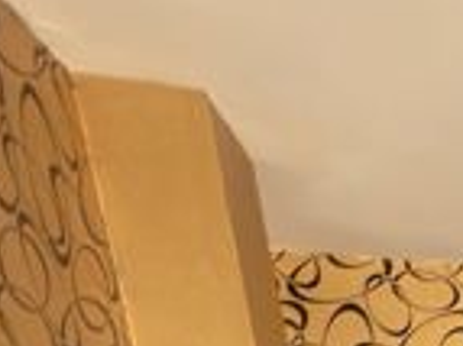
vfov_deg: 15.2
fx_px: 922
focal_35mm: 69
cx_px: 918
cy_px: 766
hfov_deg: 18.6
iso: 64
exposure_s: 1/40
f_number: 2.2
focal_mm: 2.22
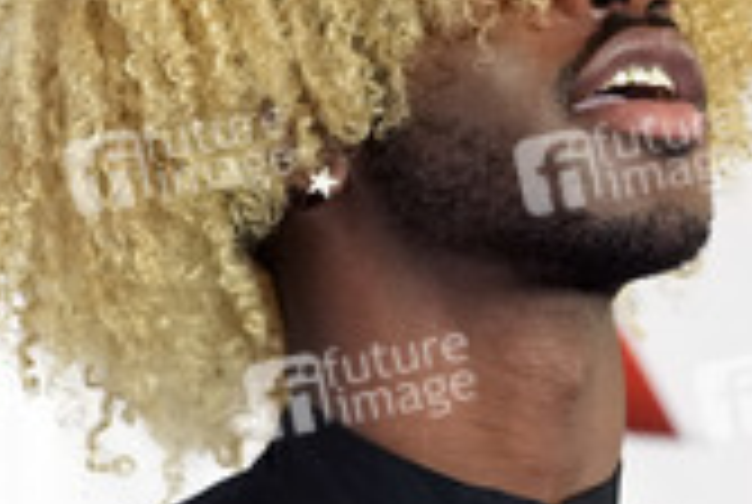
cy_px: 274
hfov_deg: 5.2
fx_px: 8328
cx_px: 689
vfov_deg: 3.5
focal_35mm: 398
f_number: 5.6
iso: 10000
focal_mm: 148
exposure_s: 1/400
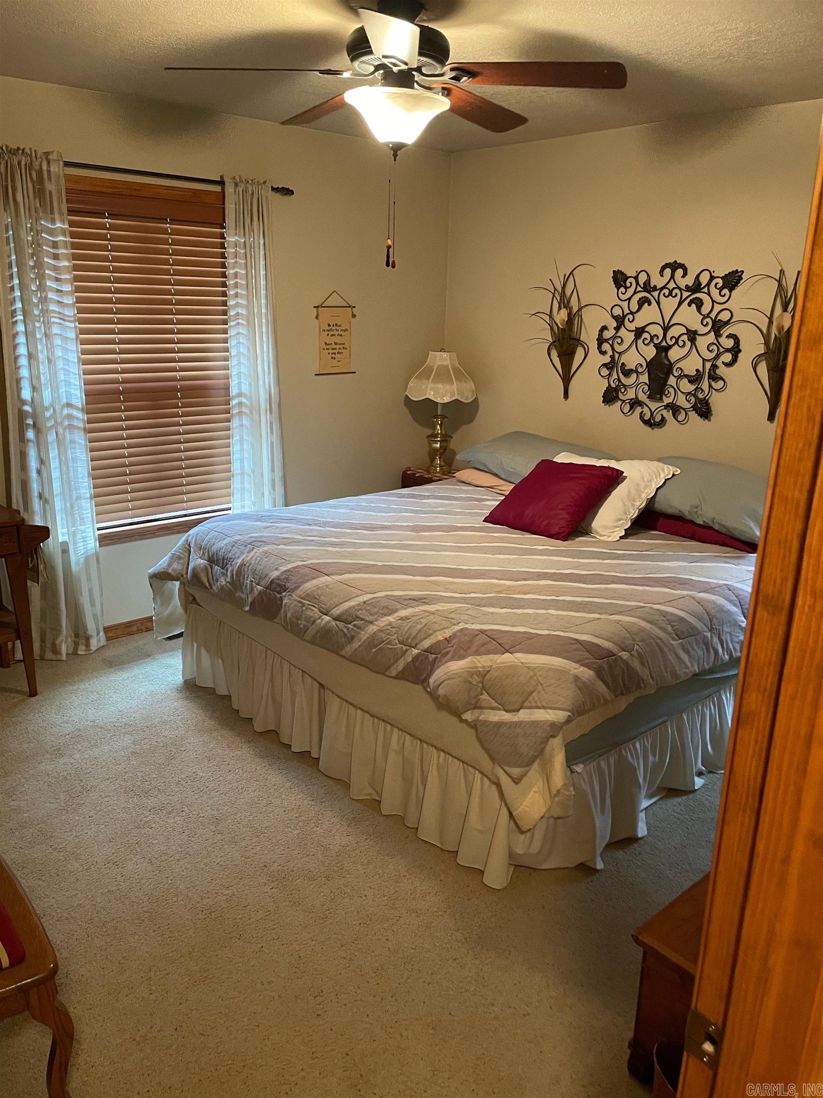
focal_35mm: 26
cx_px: 412
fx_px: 824
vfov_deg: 67.3
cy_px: 549
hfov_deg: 53.1
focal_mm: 4.2
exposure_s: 1/40
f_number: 1.6
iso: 500
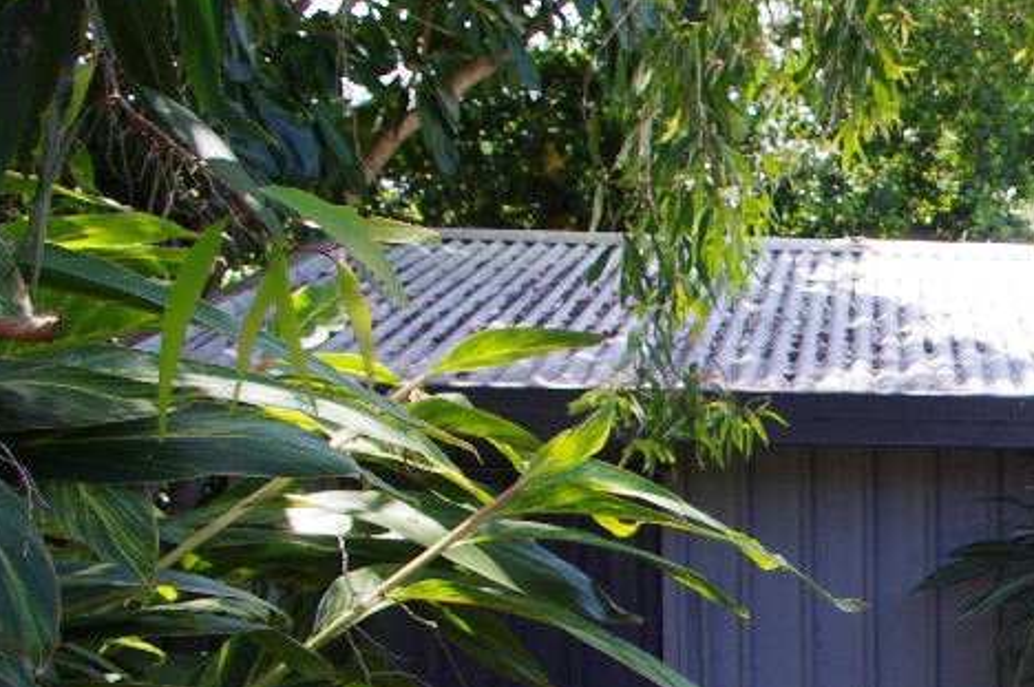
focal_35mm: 82
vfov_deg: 16.4
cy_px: 635
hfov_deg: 22.3
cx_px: 1326
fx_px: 2353
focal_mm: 20
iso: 400
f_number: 5.6
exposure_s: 1/200
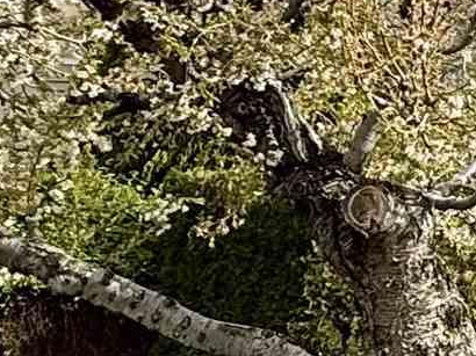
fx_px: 1443
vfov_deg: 14.1
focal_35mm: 105
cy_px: 190
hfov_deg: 14.8
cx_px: 995
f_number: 2.2
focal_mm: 2.22
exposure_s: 1/1848
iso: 50
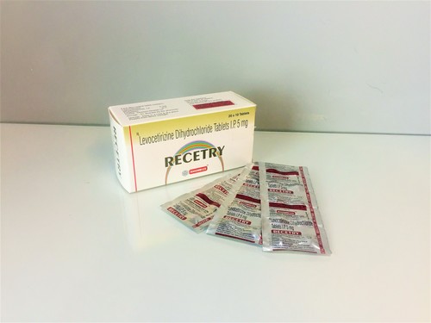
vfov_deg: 48.2
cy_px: 162
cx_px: 216
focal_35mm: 29
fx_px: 361
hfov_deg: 61.7
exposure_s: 1/33
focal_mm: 4.15
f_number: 2.2
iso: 100
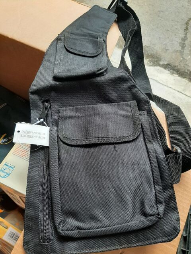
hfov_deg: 53.1
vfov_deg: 67.3
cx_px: 96
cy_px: 127
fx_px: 191
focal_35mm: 26
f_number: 1.7
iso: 40
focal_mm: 3.93
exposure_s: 1/107
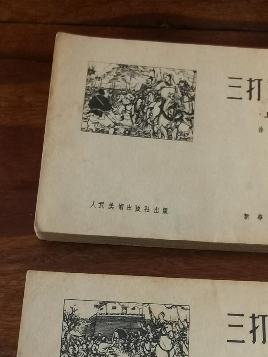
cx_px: 273
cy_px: 293
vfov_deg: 31.2
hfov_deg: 23.3
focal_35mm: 60
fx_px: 619
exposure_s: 1/50
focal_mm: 2.26
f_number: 2.2
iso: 160
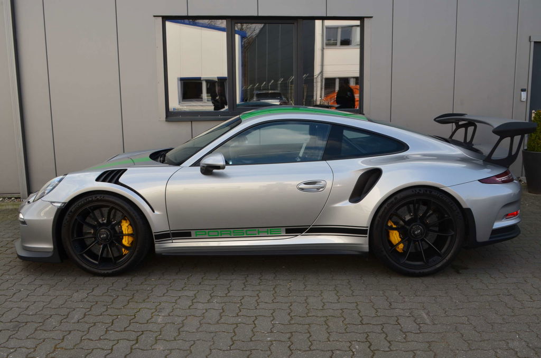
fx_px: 495
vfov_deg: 39.8
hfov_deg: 57.3
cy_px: 179
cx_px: 270
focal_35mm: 33
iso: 200
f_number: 10
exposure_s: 1/60
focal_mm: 22
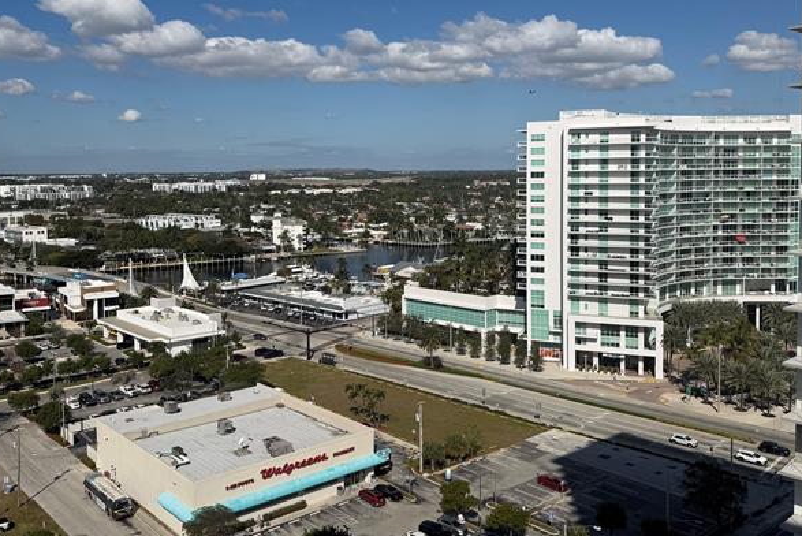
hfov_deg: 55.6
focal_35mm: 34
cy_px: 202
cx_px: 357
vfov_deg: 38.7
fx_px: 758
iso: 80
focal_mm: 6.76
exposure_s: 1/11905
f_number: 1.78
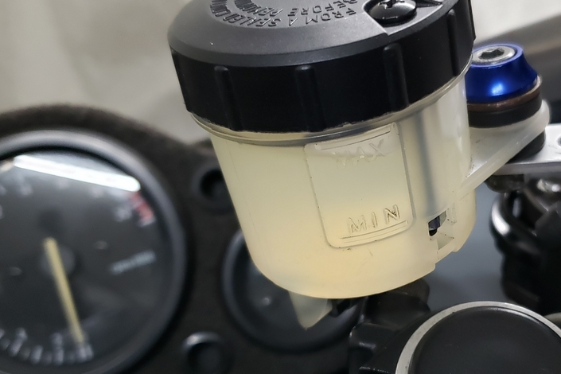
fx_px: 717
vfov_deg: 29.2
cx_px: 388
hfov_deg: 42.0
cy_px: 195
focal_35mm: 46
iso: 320
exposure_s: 1/50
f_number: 1.5
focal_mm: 4.3
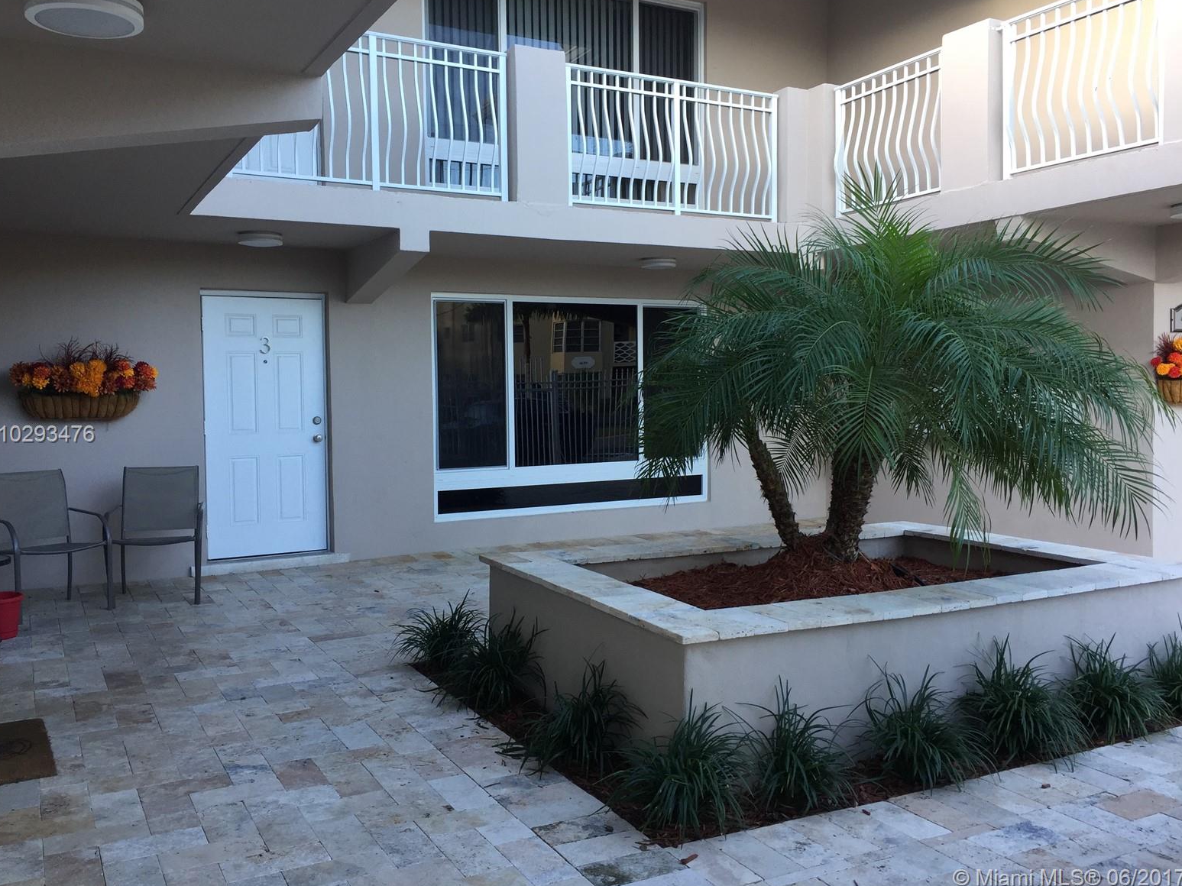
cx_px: 590
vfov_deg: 46.8
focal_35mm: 30
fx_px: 1024
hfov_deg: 60.0
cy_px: 435
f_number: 2.2
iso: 40
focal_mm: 4.15
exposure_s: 1/120
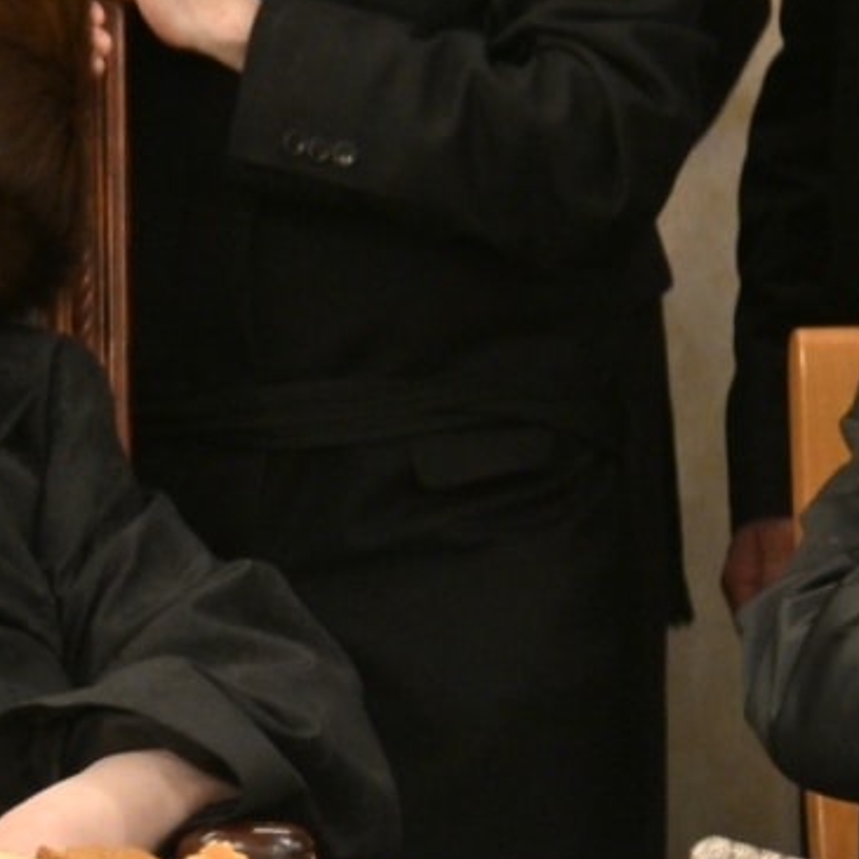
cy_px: 299
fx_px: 9489
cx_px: -292
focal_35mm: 338
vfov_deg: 5.2
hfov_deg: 5.2
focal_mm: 95
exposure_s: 1/250
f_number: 4
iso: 1000
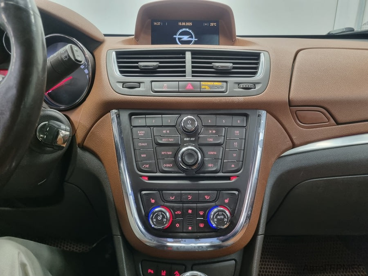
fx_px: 276
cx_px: 184
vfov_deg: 53.1
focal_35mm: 26
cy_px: 138
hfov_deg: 67.3
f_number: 1.8
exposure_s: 1/50
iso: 640
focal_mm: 5.4
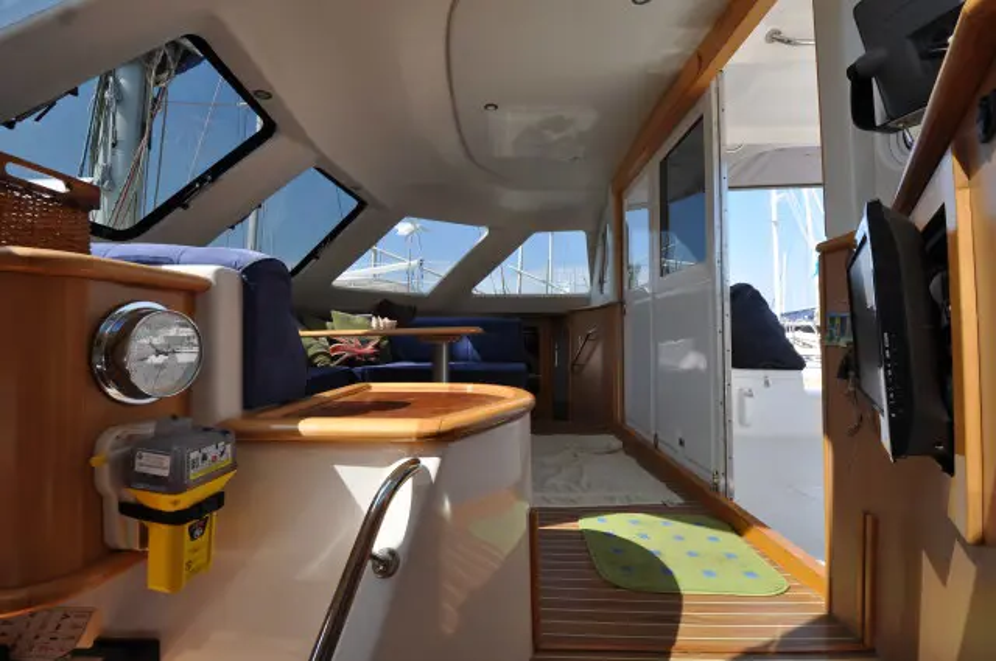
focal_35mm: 15
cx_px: 498
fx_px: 414
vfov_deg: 77.2
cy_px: 330
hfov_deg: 100.5
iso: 200
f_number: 7.1
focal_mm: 10
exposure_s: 1/250
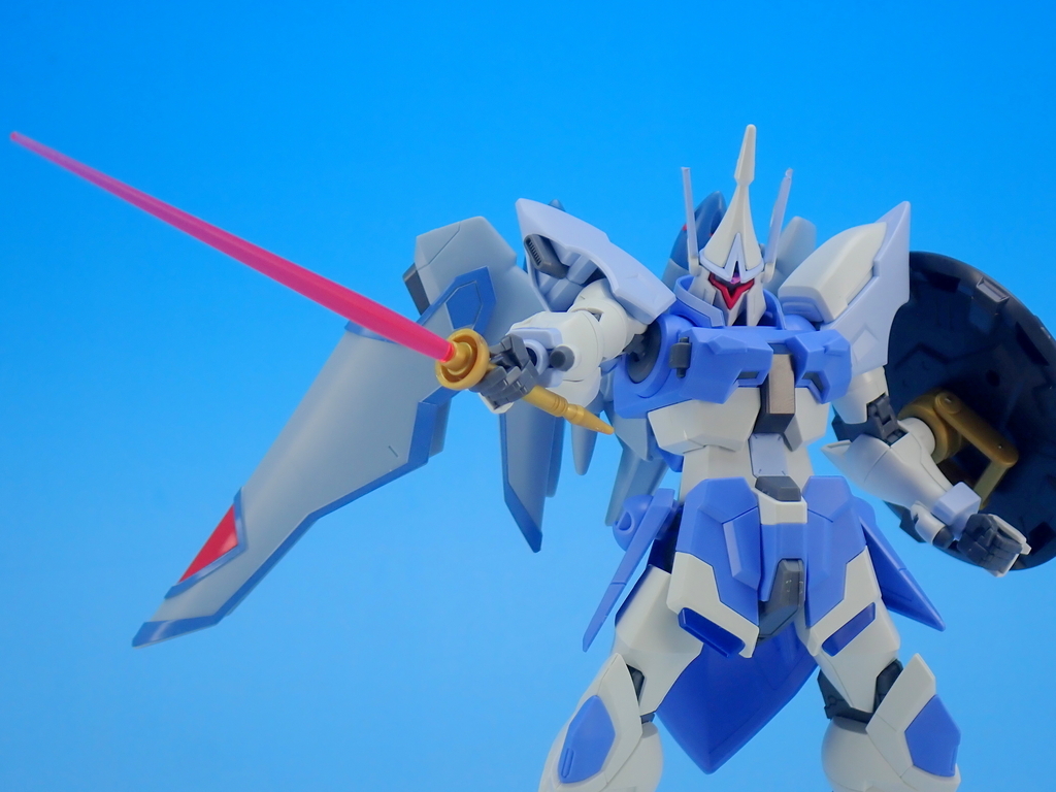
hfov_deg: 19.6
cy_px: 396
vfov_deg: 14.8
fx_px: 3051
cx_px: 528
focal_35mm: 100
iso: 100
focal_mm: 18
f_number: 4.9
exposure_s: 1/13
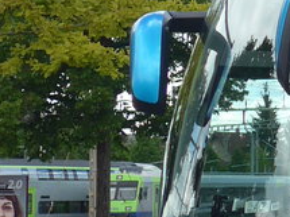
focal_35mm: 229
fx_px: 1917
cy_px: 16
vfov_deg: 6.5
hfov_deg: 7.9
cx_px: 741
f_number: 2.8
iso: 80
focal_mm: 8.4
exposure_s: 1/640
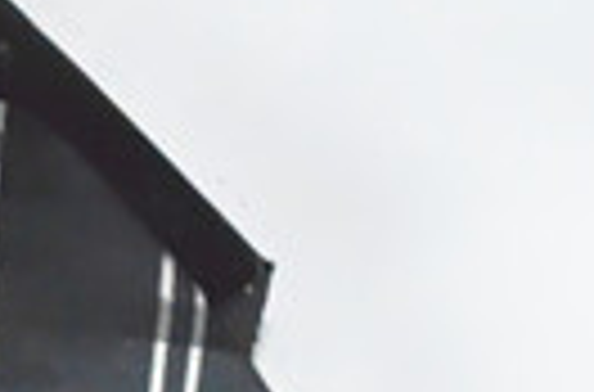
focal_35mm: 154
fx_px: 2530
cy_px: 216
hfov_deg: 13.1
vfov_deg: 8.8
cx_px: -86
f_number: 22
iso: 6400
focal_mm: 27
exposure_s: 1/250
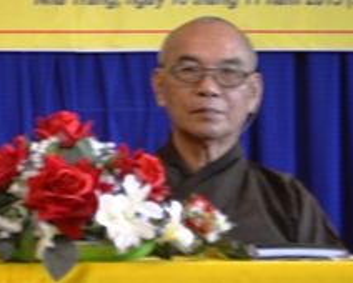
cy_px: 8
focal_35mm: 204
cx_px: -42
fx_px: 2133
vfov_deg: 7.6
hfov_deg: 9.4
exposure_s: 1/20
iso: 400
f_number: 5.6
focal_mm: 48
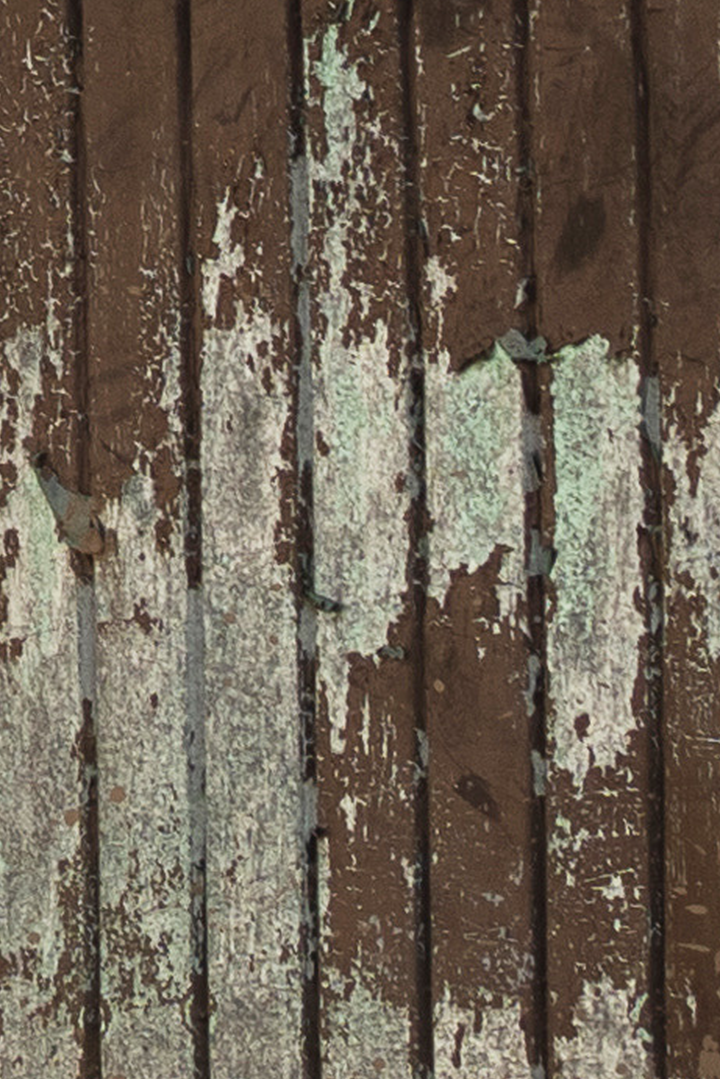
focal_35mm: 355
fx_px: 10644
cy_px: -1085
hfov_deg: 3.8
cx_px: -1025
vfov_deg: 5.7
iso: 100
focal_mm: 35
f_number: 3.2
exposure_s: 1/3200
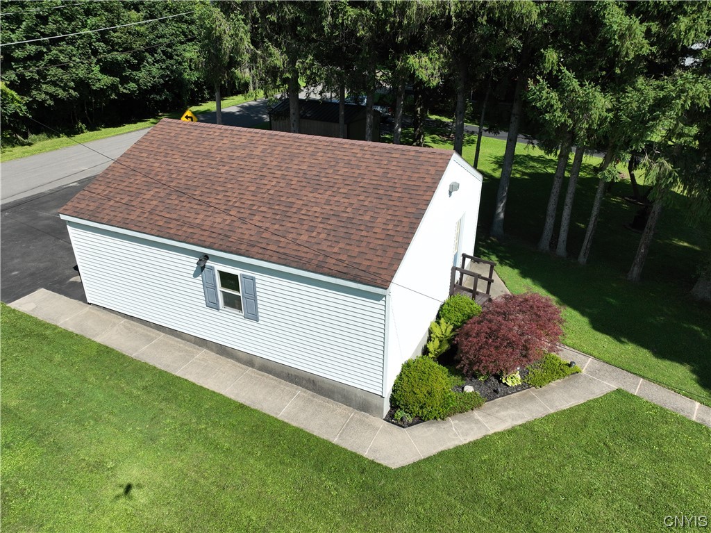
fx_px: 493
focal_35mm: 24
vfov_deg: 56.8
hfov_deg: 71.6
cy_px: 266
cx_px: 356
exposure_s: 1/800
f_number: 2.8
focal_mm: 12.29
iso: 200
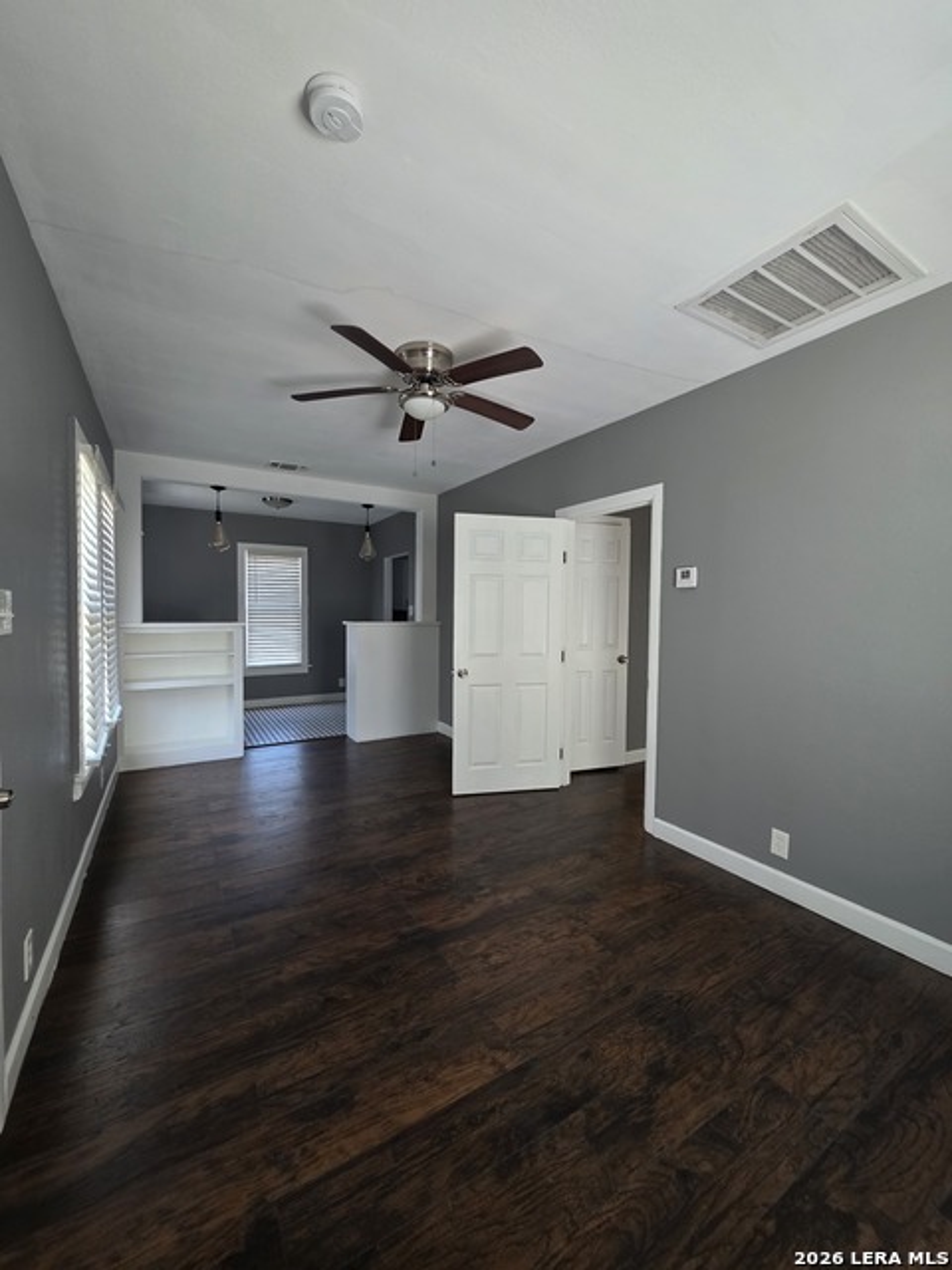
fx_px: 477
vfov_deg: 106.2
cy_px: 635
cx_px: 476
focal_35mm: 13
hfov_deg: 89.9
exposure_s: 1/120
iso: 200
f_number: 1.9
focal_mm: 2.2
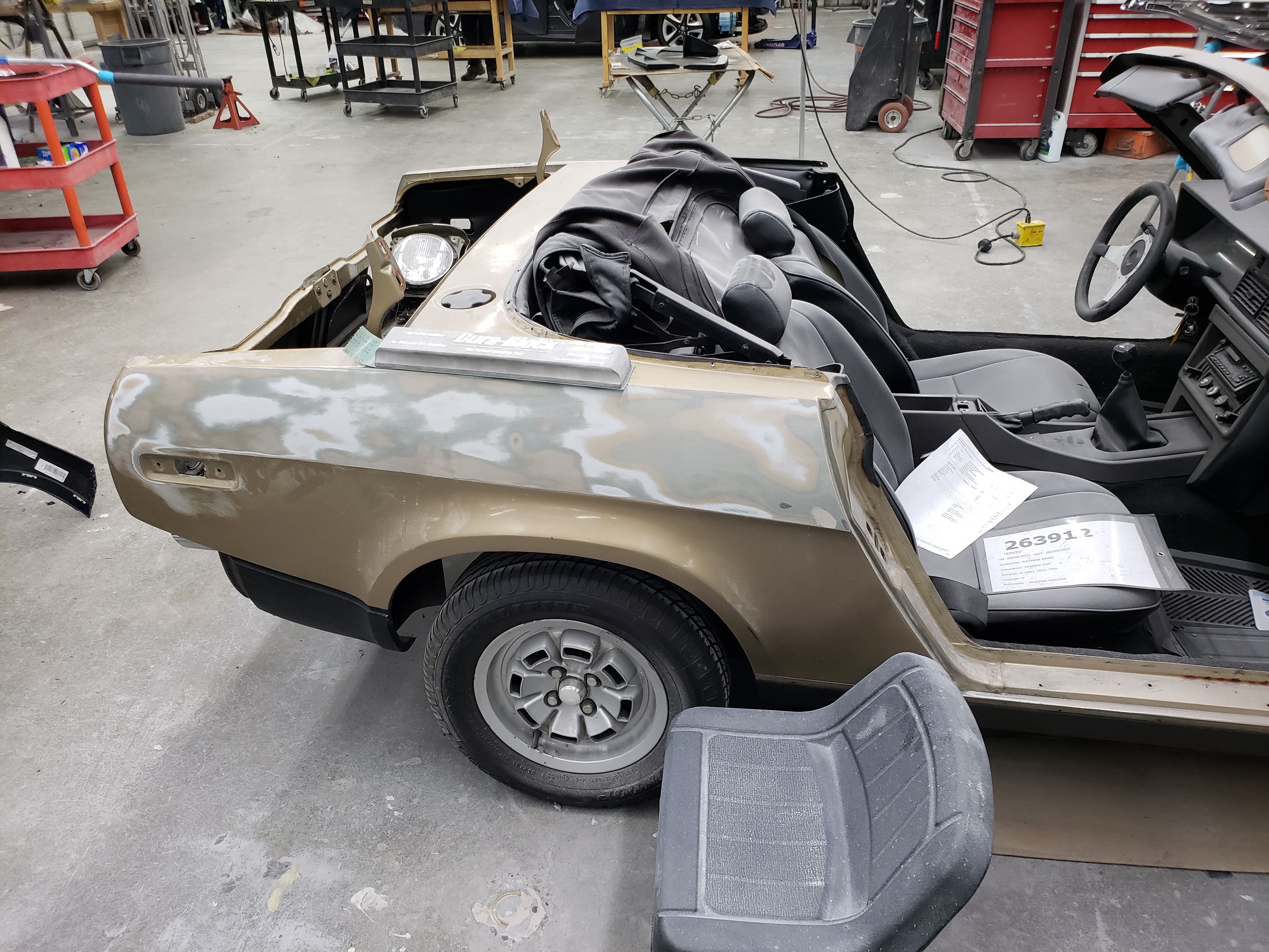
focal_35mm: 26
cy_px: 476
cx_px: 634
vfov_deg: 53.1
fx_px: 953
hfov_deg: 67.3
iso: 200
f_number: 2.4
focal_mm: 4.3
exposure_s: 1/60
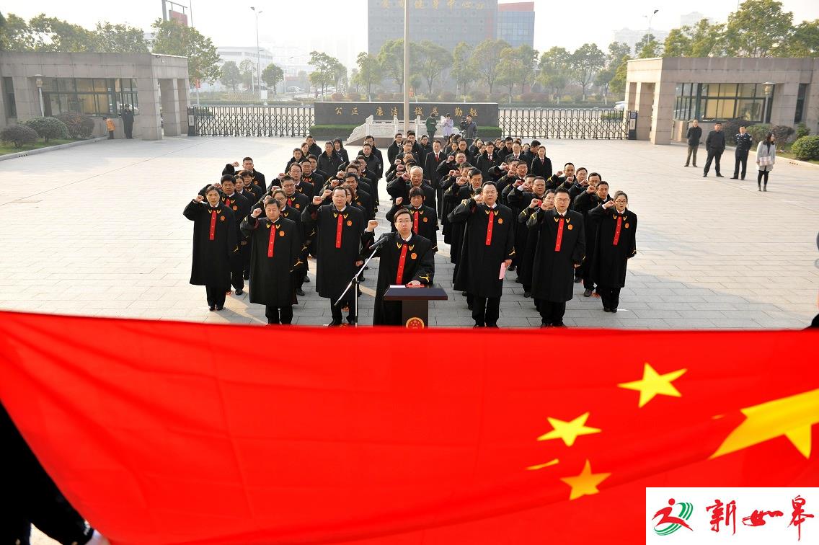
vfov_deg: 41.1
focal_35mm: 32
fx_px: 728
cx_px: 410
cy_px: 272
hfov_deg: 58.7
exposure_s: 1/1600
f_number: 4
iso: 800
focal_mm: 32
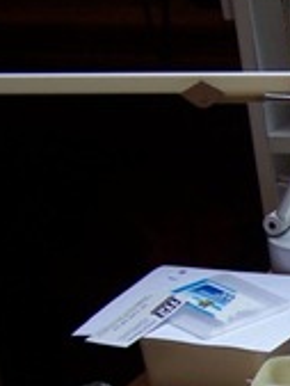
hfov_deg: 9.6
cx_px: 573
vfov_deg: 13.5
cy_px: 404
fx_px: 1606
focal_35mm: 144
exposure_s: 1/45
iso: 80
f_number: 2.8
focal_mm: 6.3
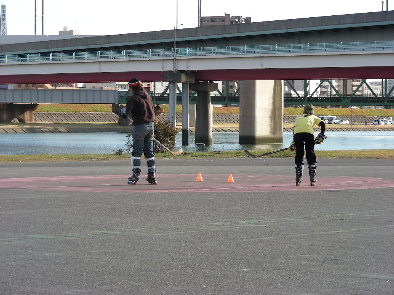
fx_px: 1286
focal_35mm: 113
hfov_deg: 17.4
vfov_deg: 13.1
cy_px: 148
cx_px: 197
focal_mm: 18.9
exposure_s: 1/176
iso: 50
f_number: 4
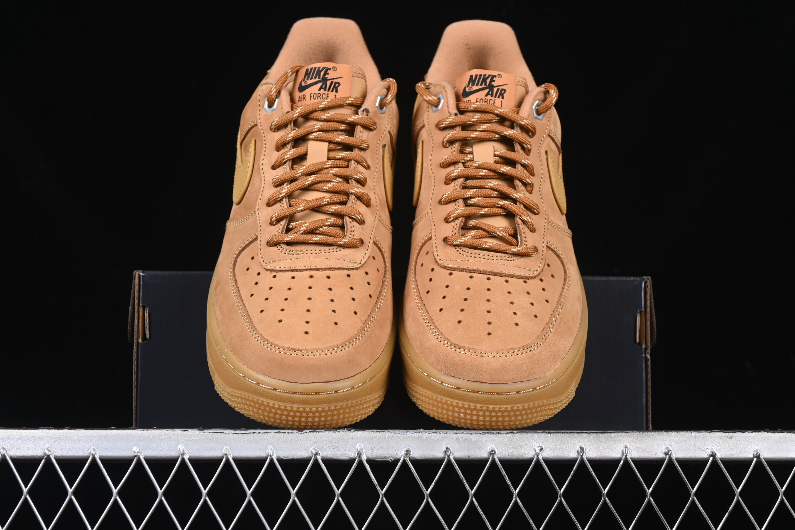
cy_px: 265
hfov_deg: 27.0
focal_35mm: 75
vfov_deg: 18.2
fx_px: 1656
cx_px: 398
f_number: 7.1
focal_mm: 50
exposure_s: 1/80
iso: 160
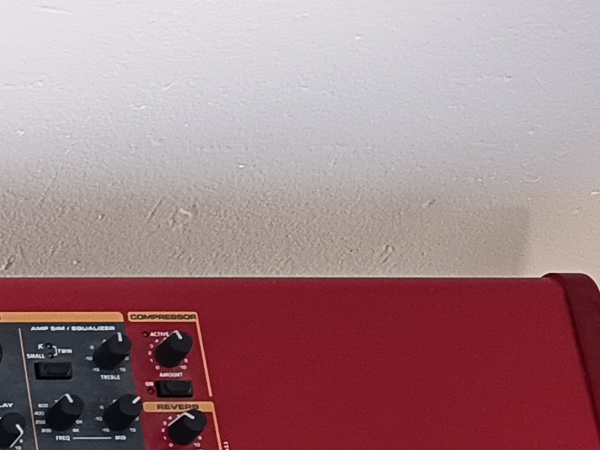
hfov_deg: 13.0
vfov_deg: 11.8
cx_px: -790
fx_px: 2080
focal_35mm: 120
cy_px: 673
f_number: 1.7
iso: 1177
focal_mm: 5.27
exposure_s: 1/20
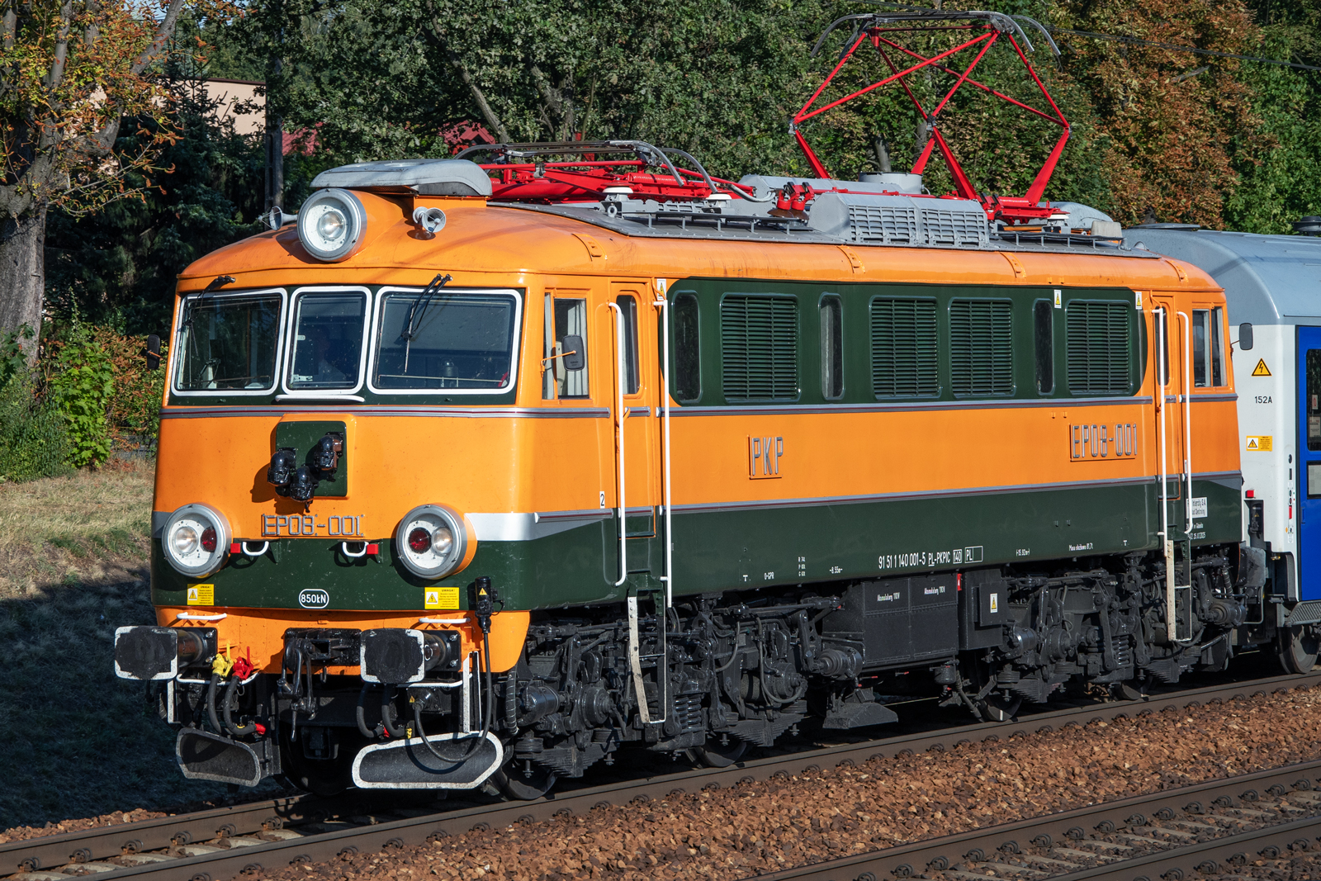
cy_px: 440
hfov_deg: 19.5
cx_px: 660
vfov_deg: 13.0
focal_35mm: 105
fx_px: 3853
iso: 160
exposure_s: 1/800
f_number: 9
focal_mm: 70
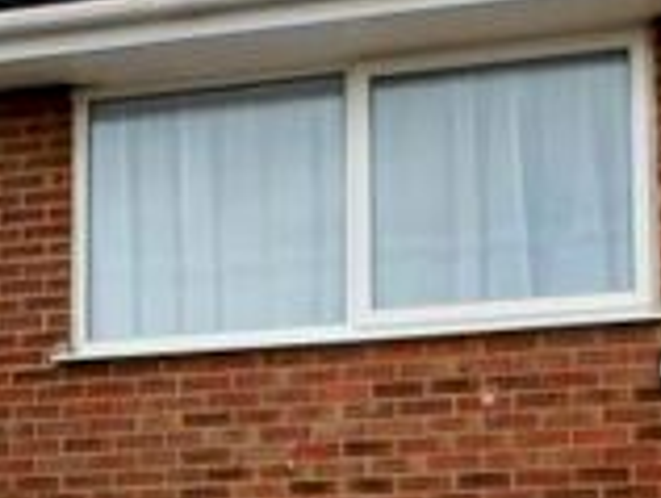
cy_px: 659
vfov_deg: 13.5
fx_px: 2027
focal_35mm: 106
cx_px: -17
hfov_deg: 18.0
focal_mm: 4.3
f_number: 4.1
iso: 100
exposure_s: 1/579
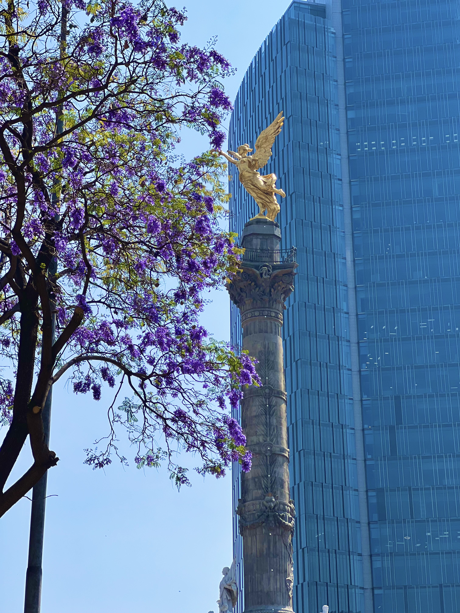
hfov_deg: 19.1
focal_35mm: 77
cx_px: 230
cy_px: 306
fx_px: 1364
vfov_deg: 25.3
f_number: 2.8
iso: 32
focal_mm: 9
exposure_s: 1/809
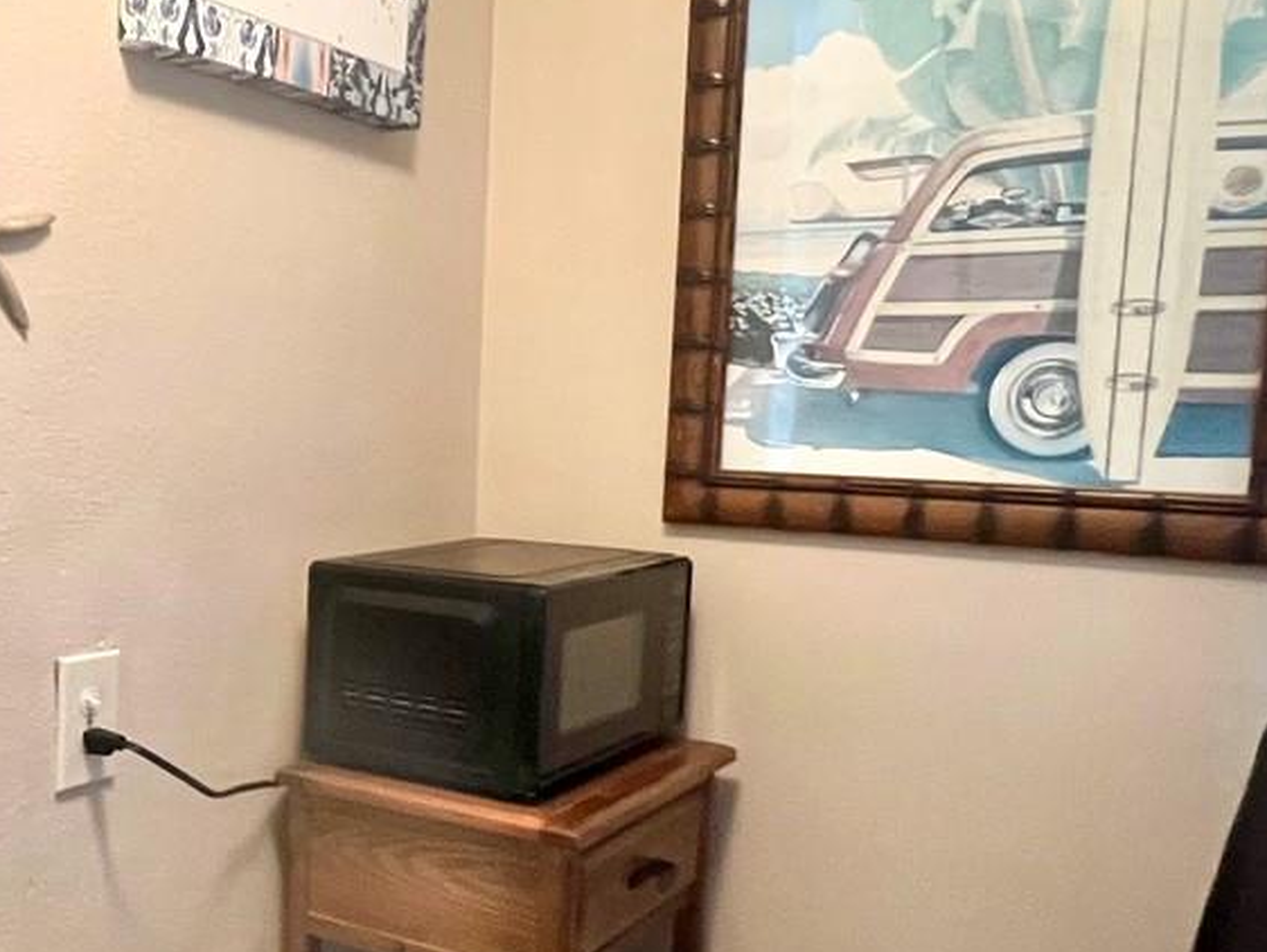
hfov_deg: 47.0
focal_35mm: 37
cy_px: 602
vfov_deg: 38.4
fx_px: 1355
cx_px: 228
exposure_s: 1/60
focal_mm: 1.57
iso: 800
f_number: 1.8
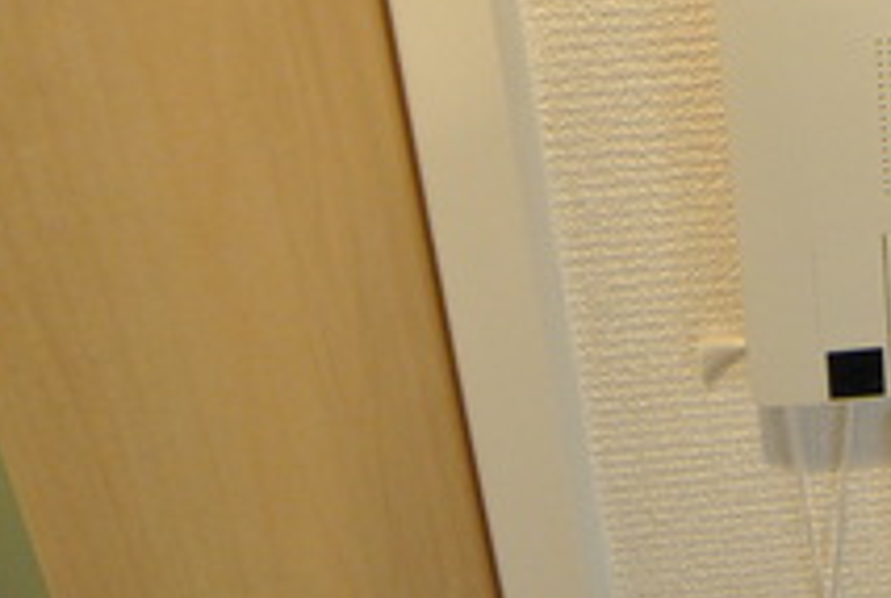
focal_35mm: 36
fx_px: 893
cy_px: -176
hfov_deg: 40.9
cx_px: 1012
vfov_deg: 29.8
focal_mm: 8
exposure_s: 1/30
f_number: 4.5
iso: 800
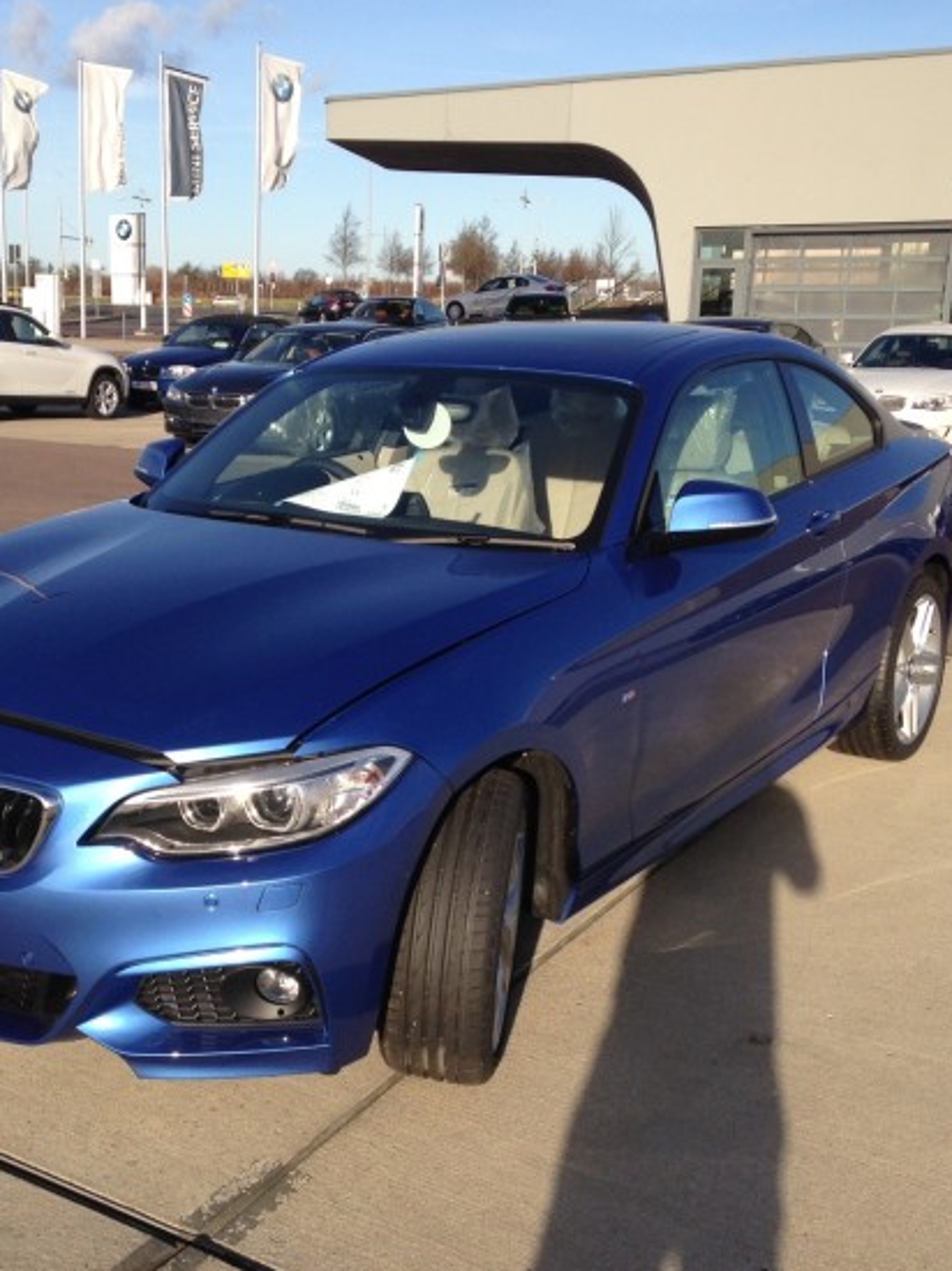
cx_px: 312
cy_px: 642
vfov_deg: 42.1
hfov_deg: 31.9
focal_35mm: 45
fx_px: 1651
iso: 50
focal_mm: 4.13
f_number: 2.4
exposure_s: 1/1205
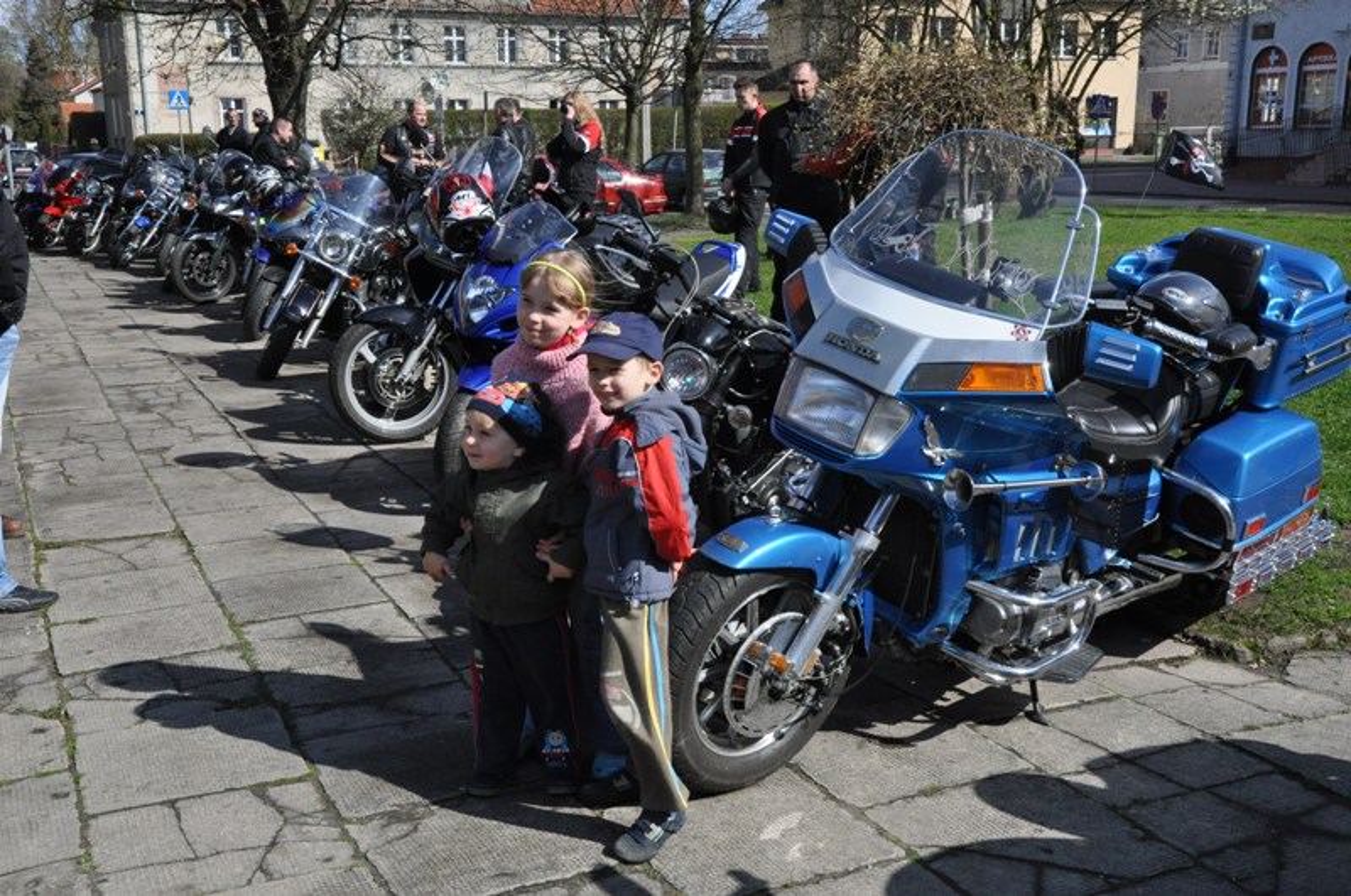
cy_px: 448
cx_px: 676
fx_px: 1462
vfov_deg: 34.1
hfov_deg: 49.6
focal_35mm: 39
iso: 1000
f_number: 14
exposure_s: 1/800
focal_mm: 26
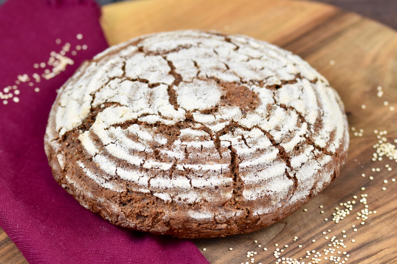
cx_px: 198
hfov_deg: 13.1
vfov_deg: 8.7
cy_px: 132
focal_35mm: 158
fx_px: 1735
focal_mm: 105
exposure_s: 1/80
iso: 400
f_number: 4.5
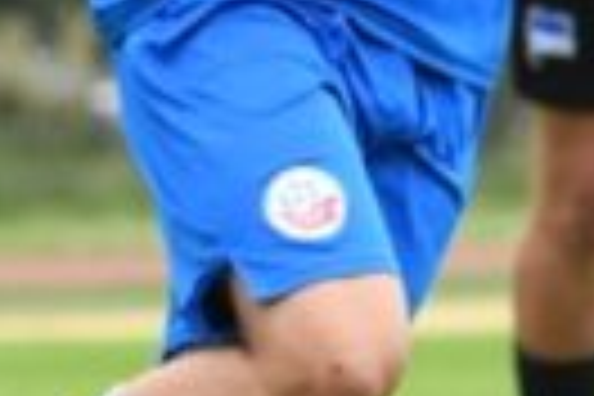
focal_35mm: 1550
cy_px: 86
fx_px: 25573
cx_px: -666
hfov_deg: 1.3
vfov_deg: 0.9
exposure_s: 1/1600
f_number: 5.6
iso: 1250
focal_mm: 200
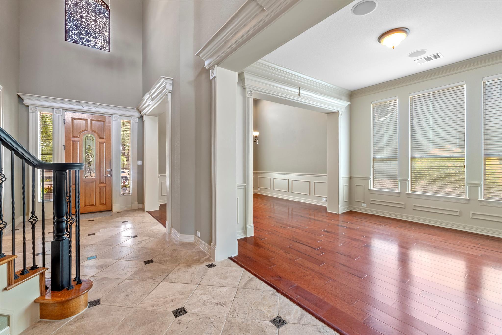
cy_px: 168
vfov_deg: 77.3
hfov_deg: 100.4
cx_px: 251
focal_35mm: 15
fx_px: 209
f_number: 11
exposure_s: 3.2
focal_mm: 10
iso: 250
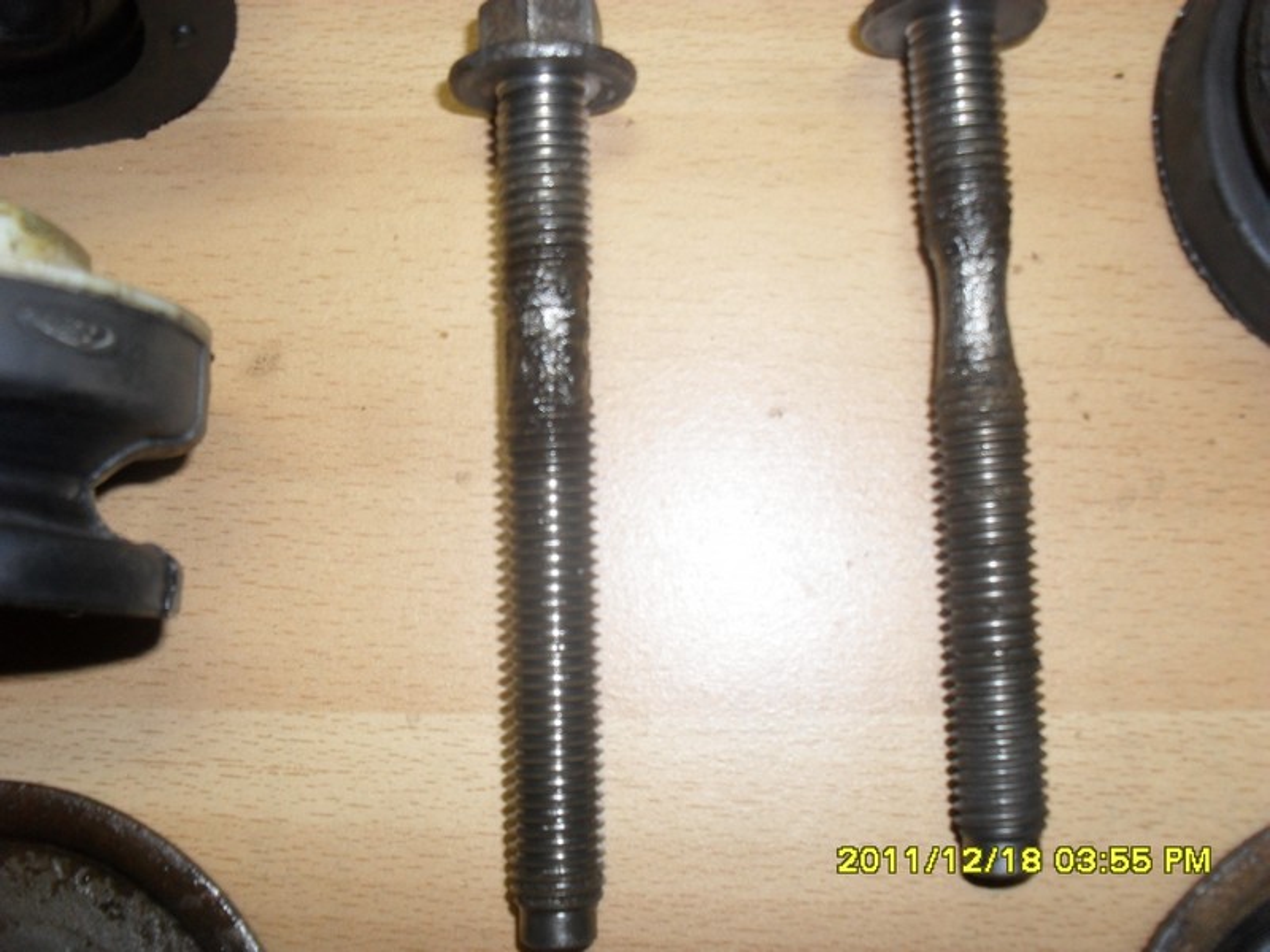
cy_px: 476
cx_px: 635
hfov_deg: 52.6
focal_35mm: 35
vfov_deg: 40.7
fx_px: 1284
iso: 200
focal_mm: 6.3
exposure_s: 1/45
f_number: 3.2
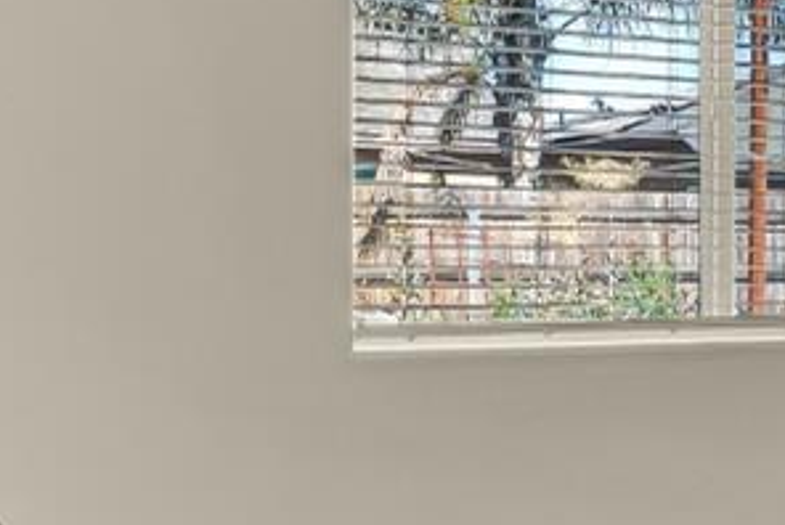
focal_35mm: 81
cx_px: 1175
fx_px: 1768
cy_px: 247
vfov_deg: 16.9
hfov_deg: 21.2
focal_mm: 16
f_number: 10
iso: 1600
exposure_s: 1/200
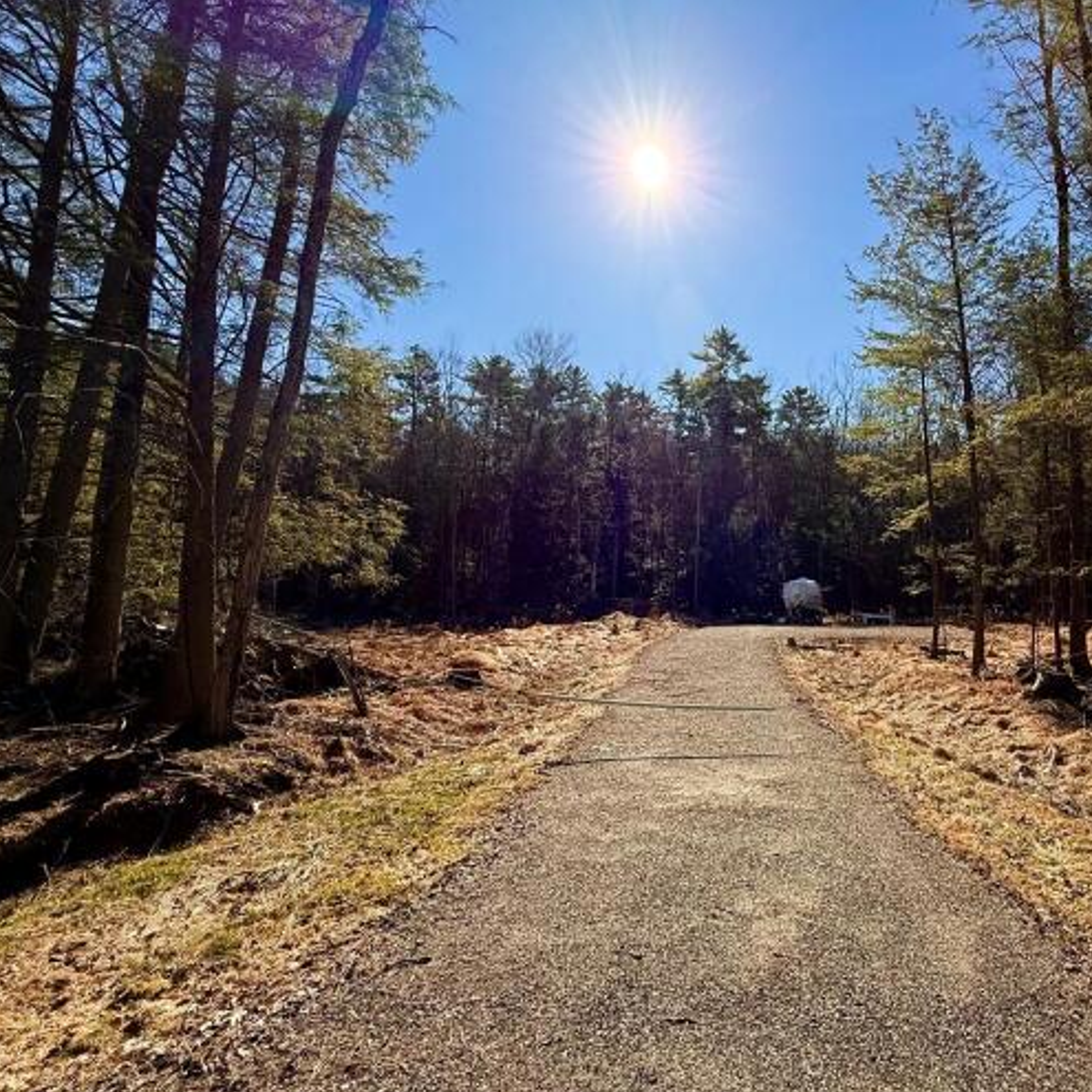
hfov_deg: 77.8
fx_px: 642
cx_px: 739
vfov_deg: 80.7
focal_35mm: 18
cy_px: 523
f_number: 2.2
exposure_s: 1/2237
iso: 64
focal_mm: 2.22
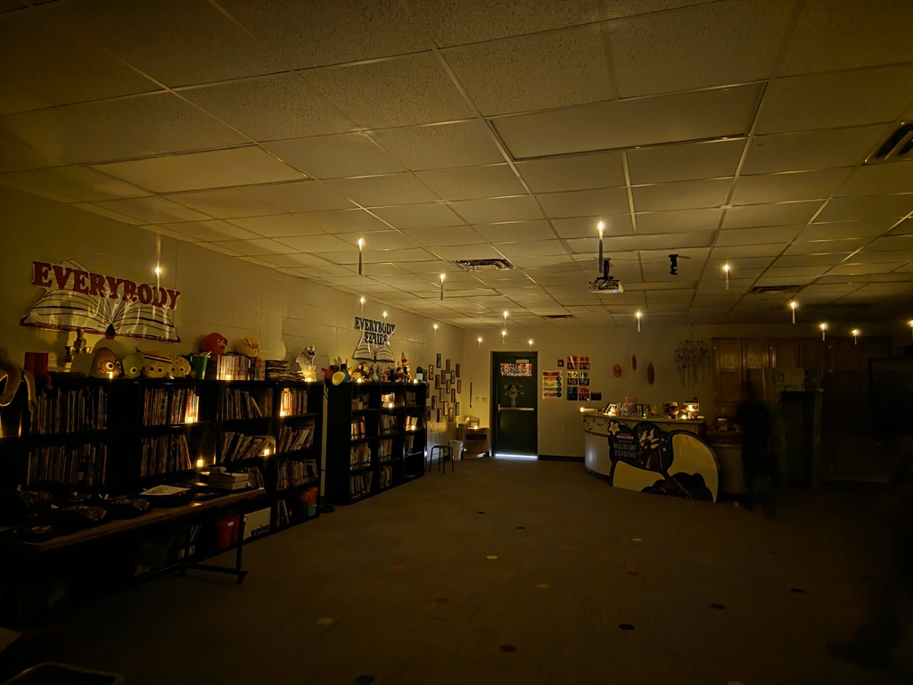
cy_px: 342
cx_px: 456
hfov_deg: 73.9
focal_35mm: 23
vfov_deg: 58.9
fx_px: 607
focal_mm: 6.3
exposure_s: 1/9.24
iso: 3200
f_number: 1.7
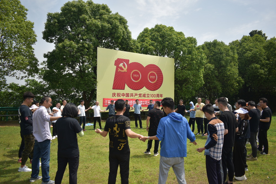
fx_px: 207
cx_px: 138
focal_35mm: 27
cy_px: 92
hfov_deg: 67.4
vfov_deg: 47.9
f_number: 3.5
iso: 100
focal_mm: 18
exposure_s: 1/800
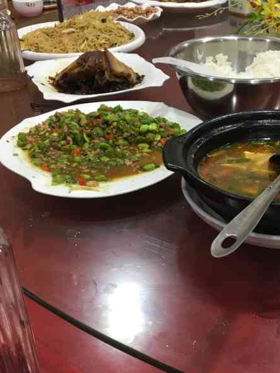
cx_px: 206
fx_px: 496
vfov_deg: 41.0
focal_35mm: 46
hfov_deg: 31.0
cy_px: 227
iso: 100
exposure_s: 1/33
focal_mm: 4.15
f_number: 2.2
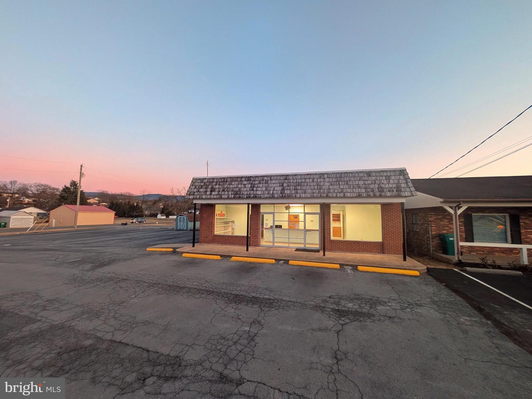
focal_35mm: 12
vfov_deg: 94.5
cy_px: 200
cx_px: 266
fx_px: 184
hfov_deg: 110.5
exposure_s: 1/60
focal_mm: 2.02
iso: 106
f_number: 1.7
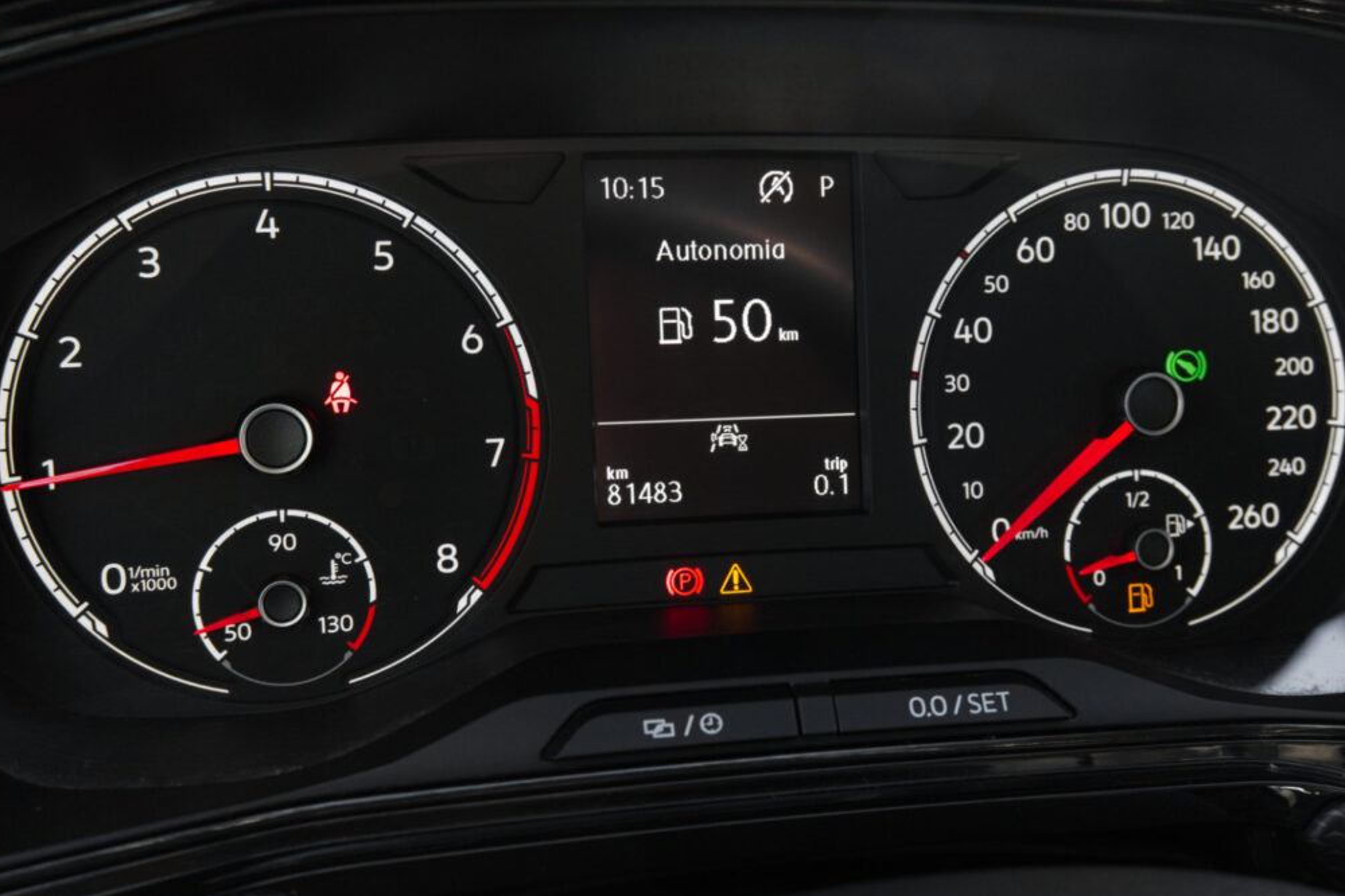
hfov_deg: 47.4
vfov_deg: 32.6
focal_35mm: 41
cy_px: 449
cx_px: 677
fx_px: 1532
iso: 1600
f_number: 7.1
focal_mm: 26.4
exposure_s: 1/125
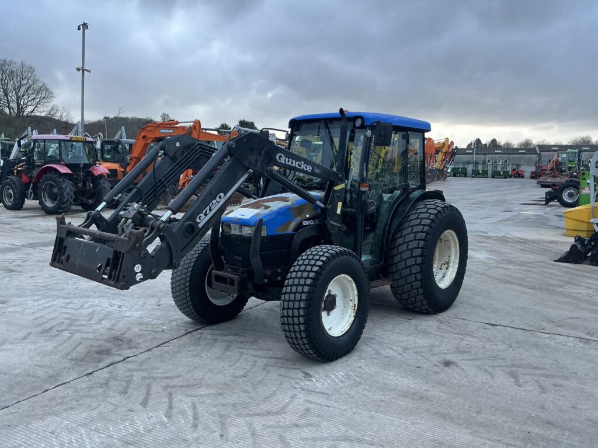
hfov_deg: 63.4
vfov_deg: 49.7
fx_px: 484
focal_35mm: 28
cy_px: 224
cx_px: 299
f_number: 1.8
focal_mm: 3
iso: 64
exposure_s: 1/122
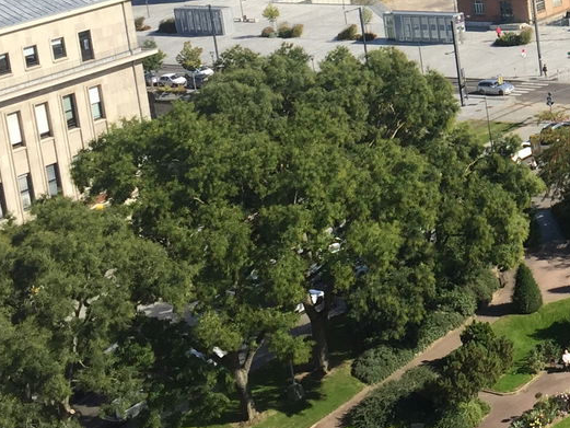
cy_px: -63
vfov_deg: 16.0
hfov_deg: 20.5
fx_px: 1466
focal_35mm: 89
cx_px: 688
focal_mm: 4.15
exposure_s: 1/1412
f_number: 2.2
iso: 32
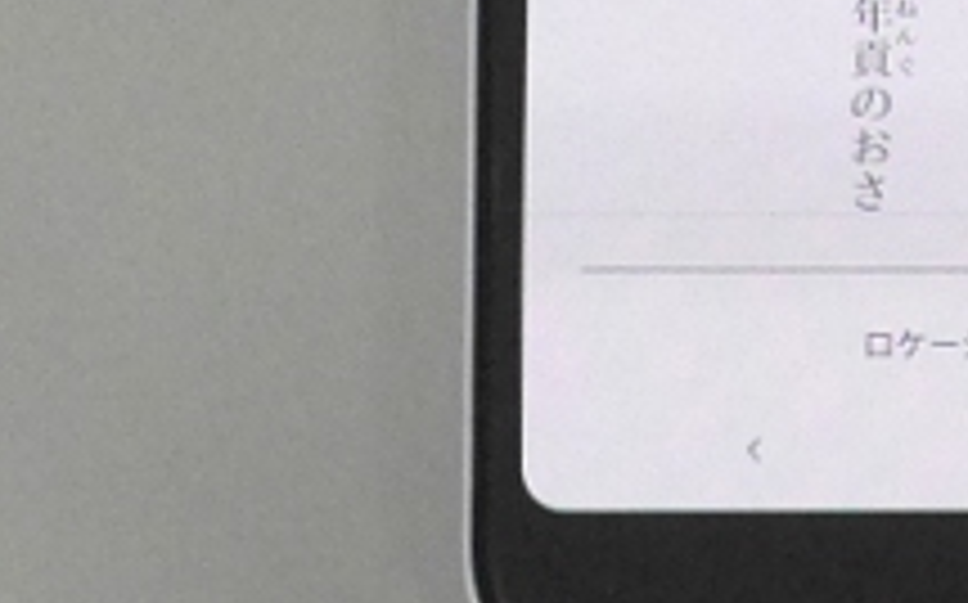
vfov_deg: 3.9
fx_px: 8752
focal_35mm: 332
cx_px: 1652
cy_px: -531
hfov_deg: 6.2
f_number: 5.6
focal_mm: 42
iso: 1600
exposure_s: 1/80
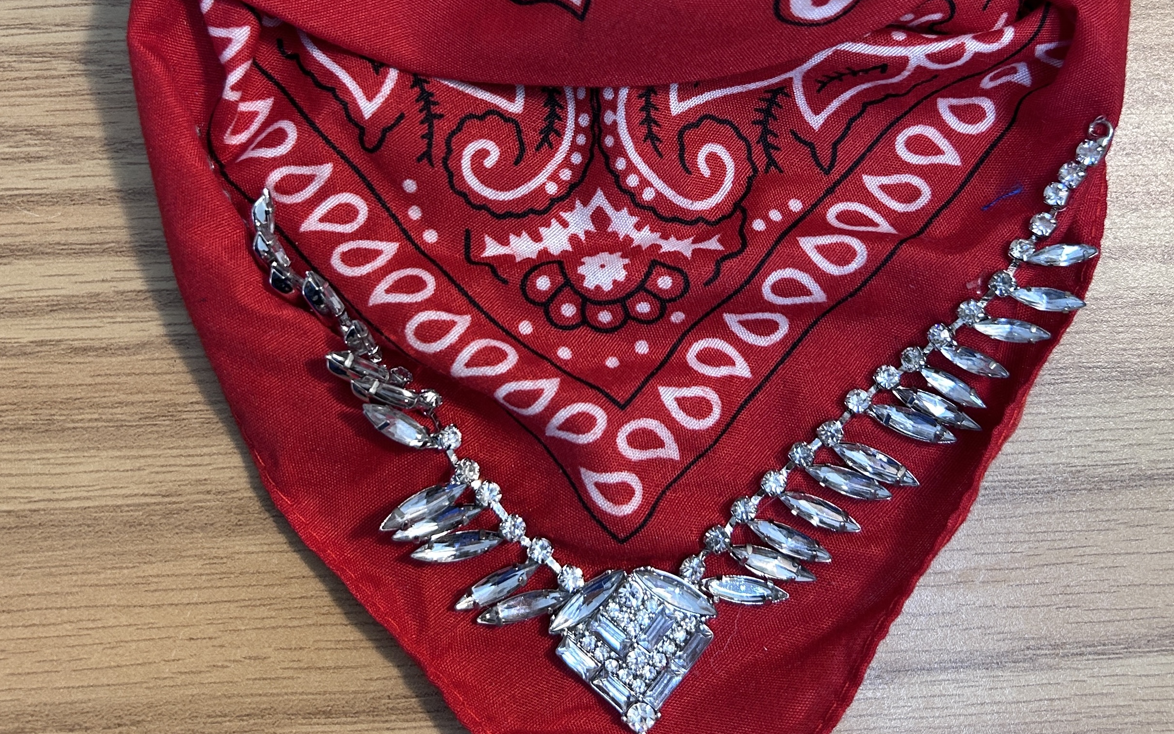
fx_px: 1184
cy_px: 115
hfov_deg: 52.8
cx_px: 585
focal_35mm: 37
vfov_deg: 33.1
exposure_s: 1/120
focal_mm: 5.7
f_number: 1.5
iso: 100
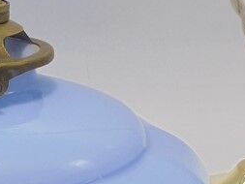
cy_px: 178
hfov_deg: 16.2
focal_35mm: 121
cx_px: 82
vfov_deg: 12.1
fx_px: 857
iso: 100
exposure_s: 1/80
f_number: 4
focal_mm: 6.1
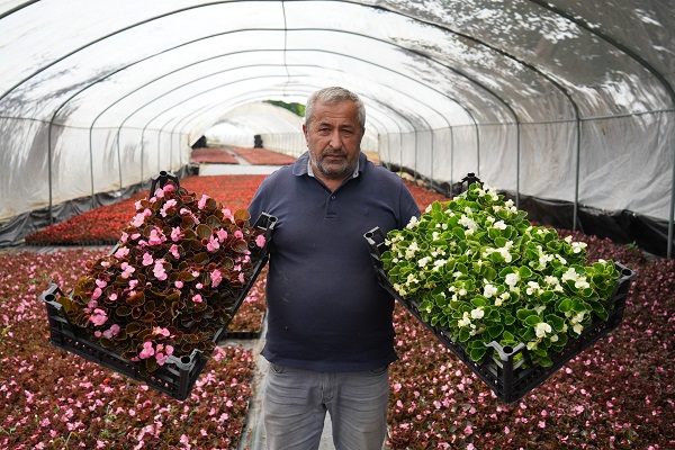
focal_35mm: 32
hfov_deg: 58.7
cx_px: 338
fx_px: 600
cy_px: 225
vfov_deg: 41.1
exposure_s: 1/640
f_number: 4
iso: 125
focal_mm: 32
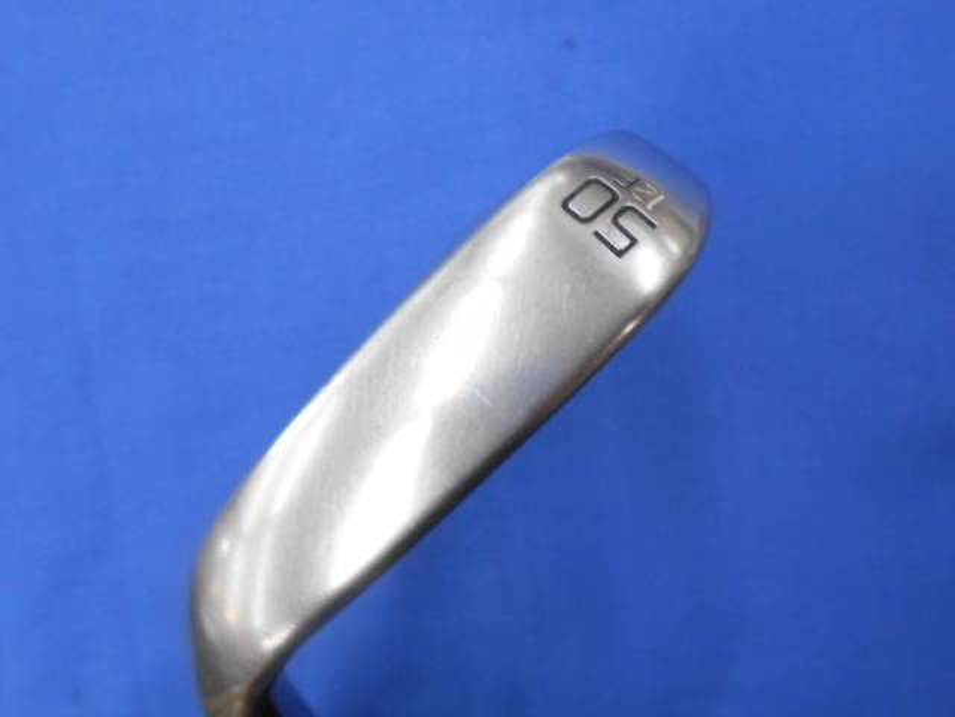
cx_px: 478
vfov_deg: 53.1
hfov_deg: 67.3
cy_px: 358
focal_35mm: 26
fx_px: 717
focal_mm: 4.6
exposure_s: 1/30
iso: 140
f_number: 3.2
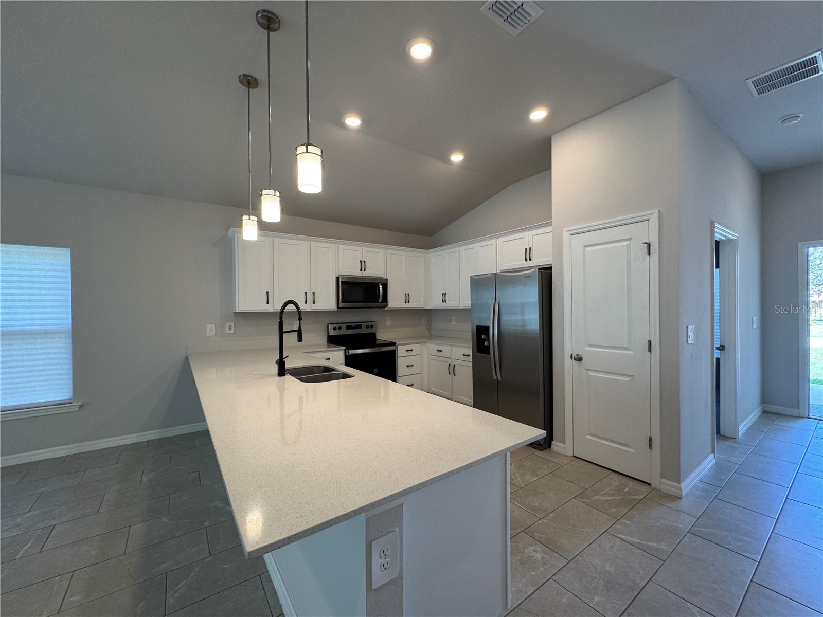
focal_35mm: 14
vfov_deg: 85.7
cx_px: 412
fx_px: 333
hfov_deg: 102.1
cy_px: 308
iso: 125
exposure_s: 1/120
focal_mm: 2.22
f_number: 2.2
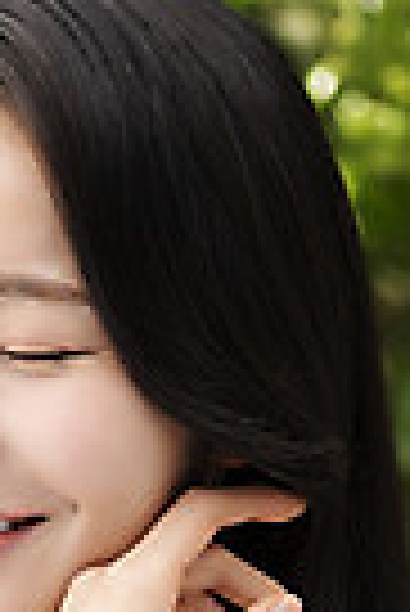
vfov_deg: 6.7
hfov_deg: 4.5
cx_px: -29
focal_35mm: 308
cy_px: 594
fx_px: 5248
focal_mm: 105
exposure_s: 1/400
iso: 100
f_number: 4
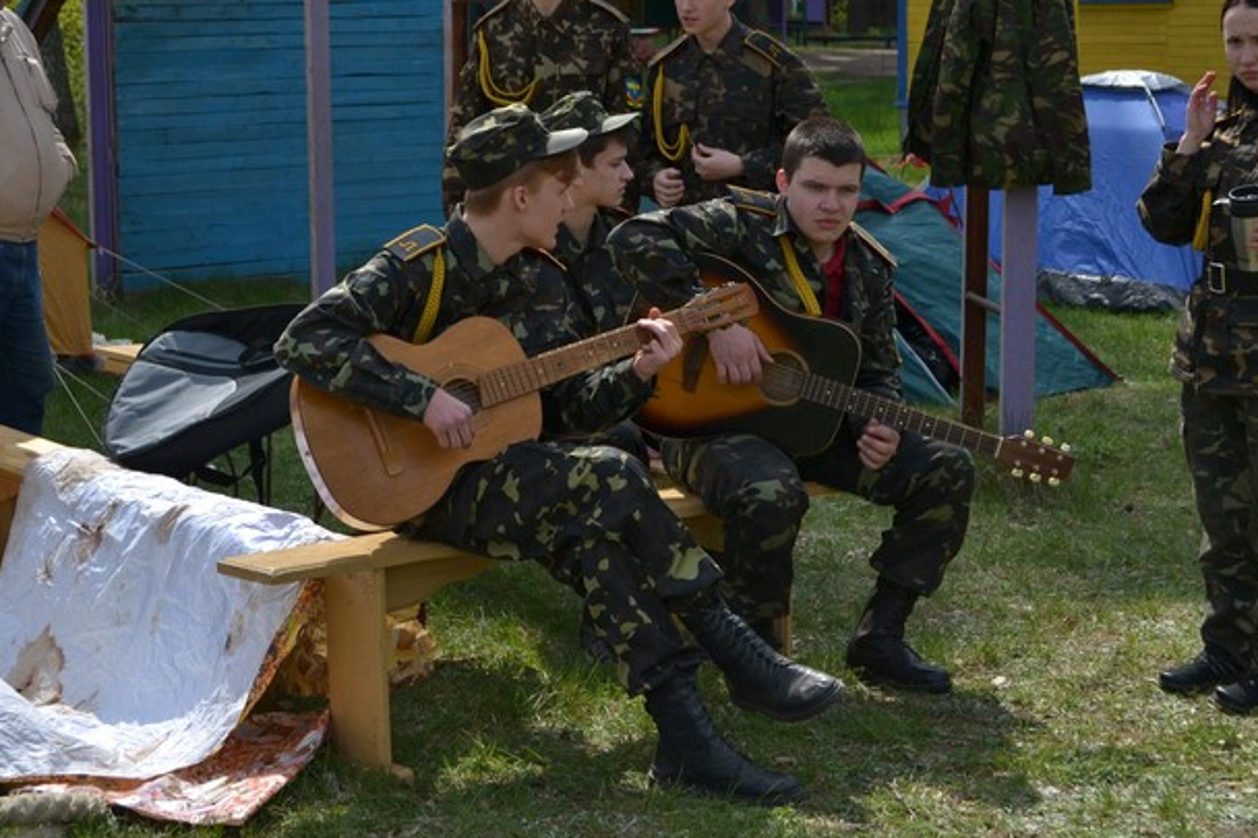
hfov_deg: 28.5
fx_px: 2480
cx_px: 658
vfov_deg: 19.2
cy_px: 371
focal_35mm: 71
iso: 200
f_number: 5
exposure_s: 1/1250
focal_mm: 36
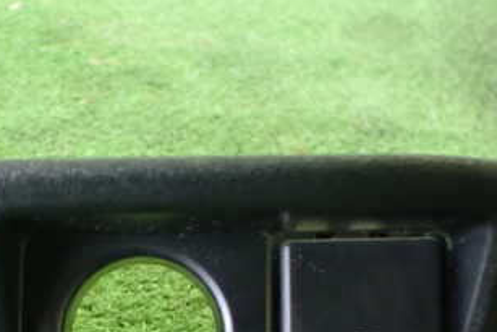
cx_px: 102
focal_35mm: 61
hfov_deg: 32.0
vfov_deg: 21.6
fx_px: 842
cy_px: 326
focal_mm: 5.4
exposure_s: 1/30
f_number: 2.3
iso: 1250
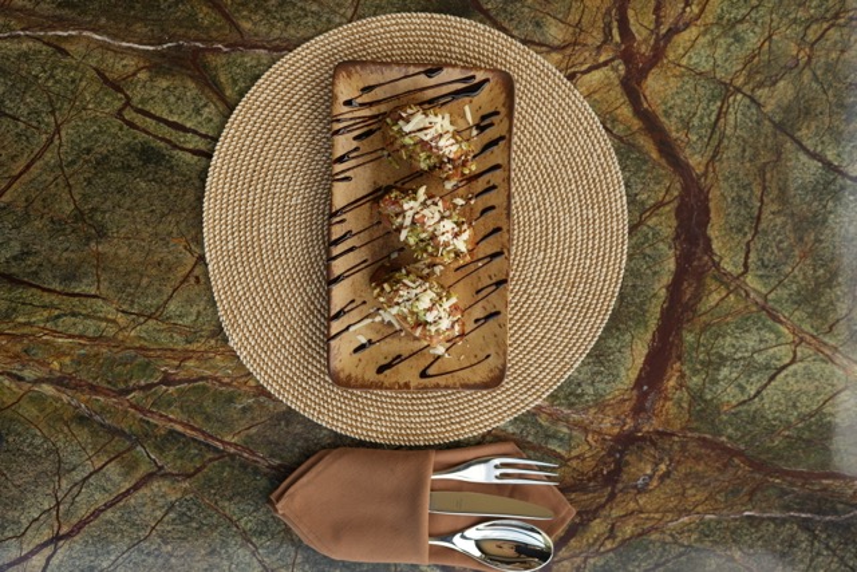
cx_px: 428
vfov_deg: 37.9
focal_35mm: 35
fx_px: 833
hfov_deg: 54.4
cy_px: 286
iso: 200
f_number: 2.8
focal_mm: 35
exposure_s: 1/1000
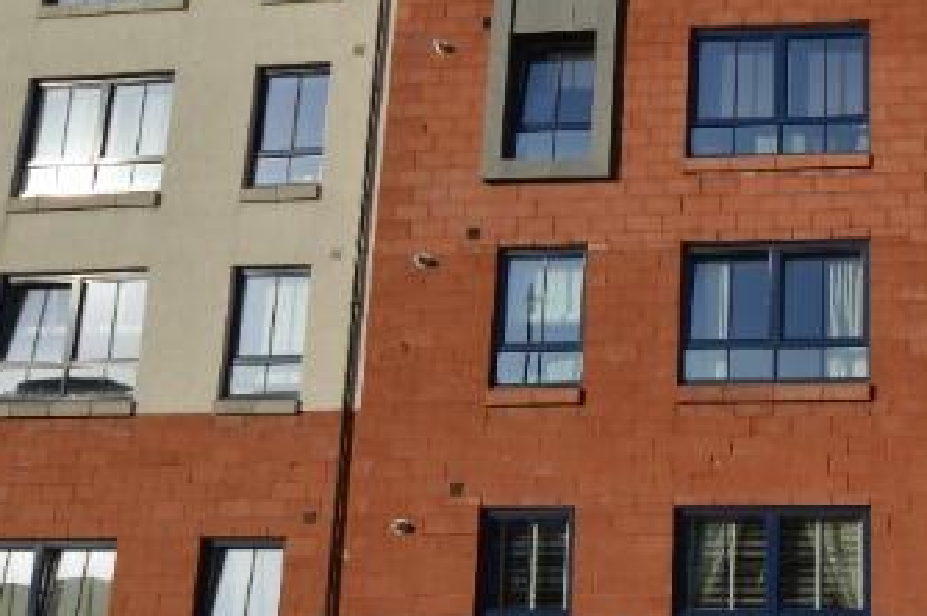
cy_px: 296
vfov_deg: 29.2
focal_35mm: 46
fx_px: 1183
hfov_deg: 39.1
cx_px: 871
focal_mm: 10
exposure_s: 1/320
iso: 100
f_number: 9
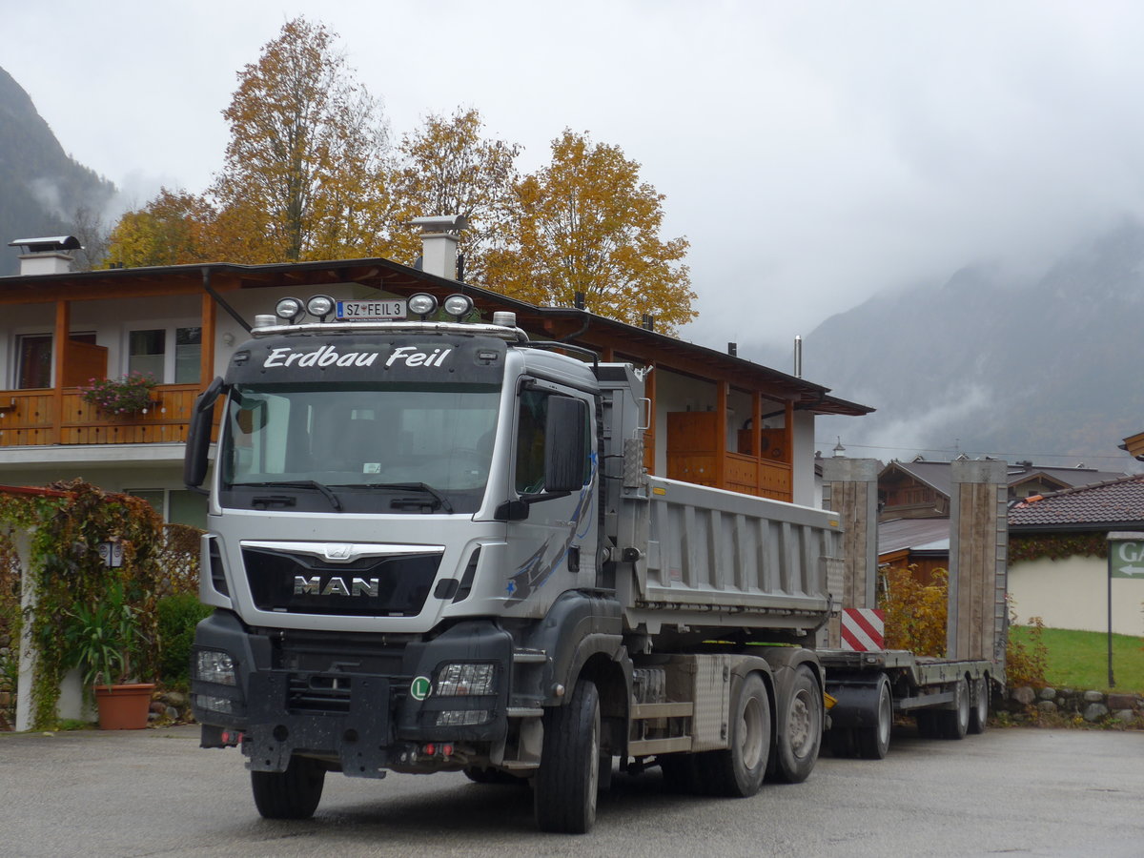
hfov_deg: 26.3
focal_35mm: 74
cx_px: 572
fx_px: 2446
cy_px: 429
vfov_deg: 19.9
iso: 80
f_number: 4.2
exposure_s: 1/100
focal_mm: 15
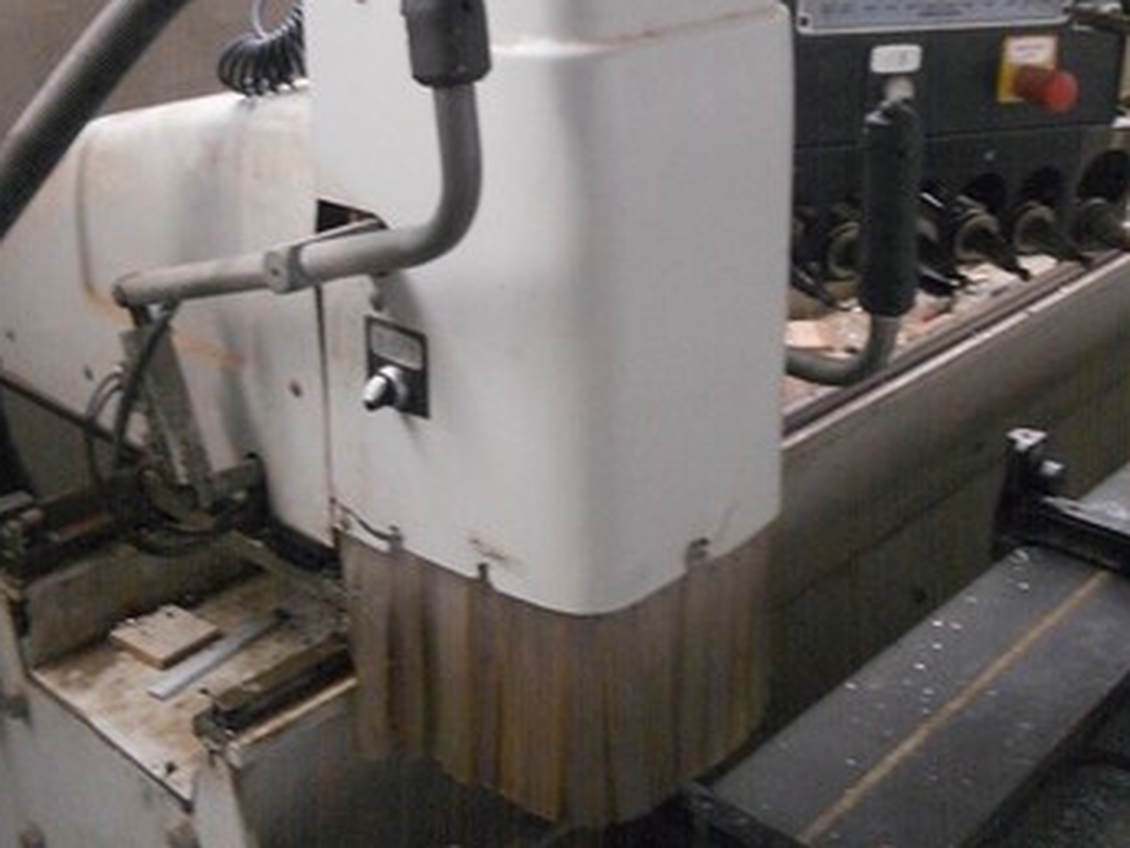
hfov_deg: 40.4
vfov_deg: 30.2
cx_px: 544
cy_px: 183
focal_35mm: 47
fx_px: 1535
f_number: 3.2
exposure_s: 1/30
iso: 400
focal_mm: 4.9
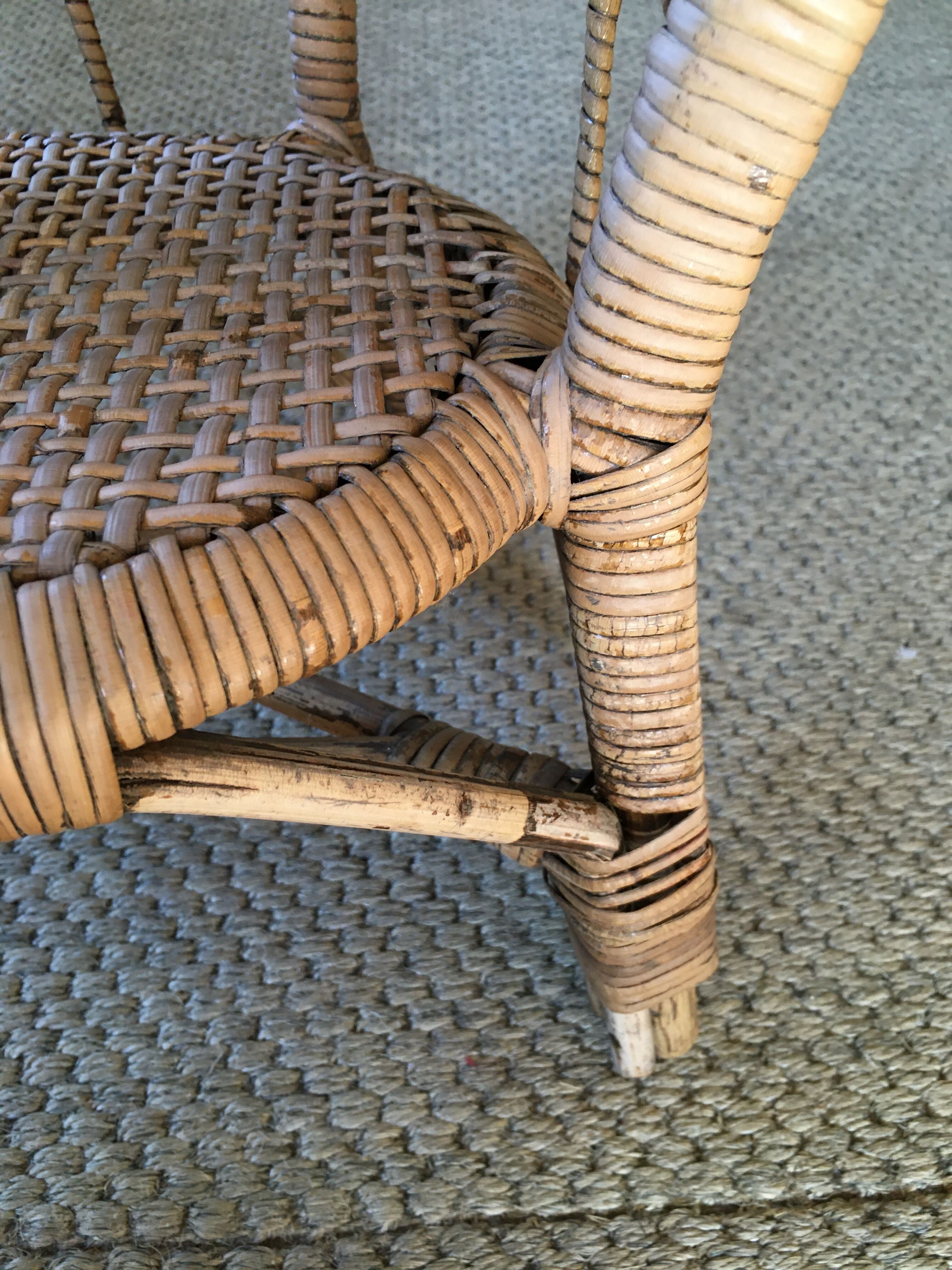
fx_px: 1063
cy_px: 635
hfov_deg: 48.2
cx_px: 476
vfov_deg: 61.7
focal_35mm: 29
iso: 125
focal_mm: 4.15
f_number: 2.2
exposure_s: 1/33
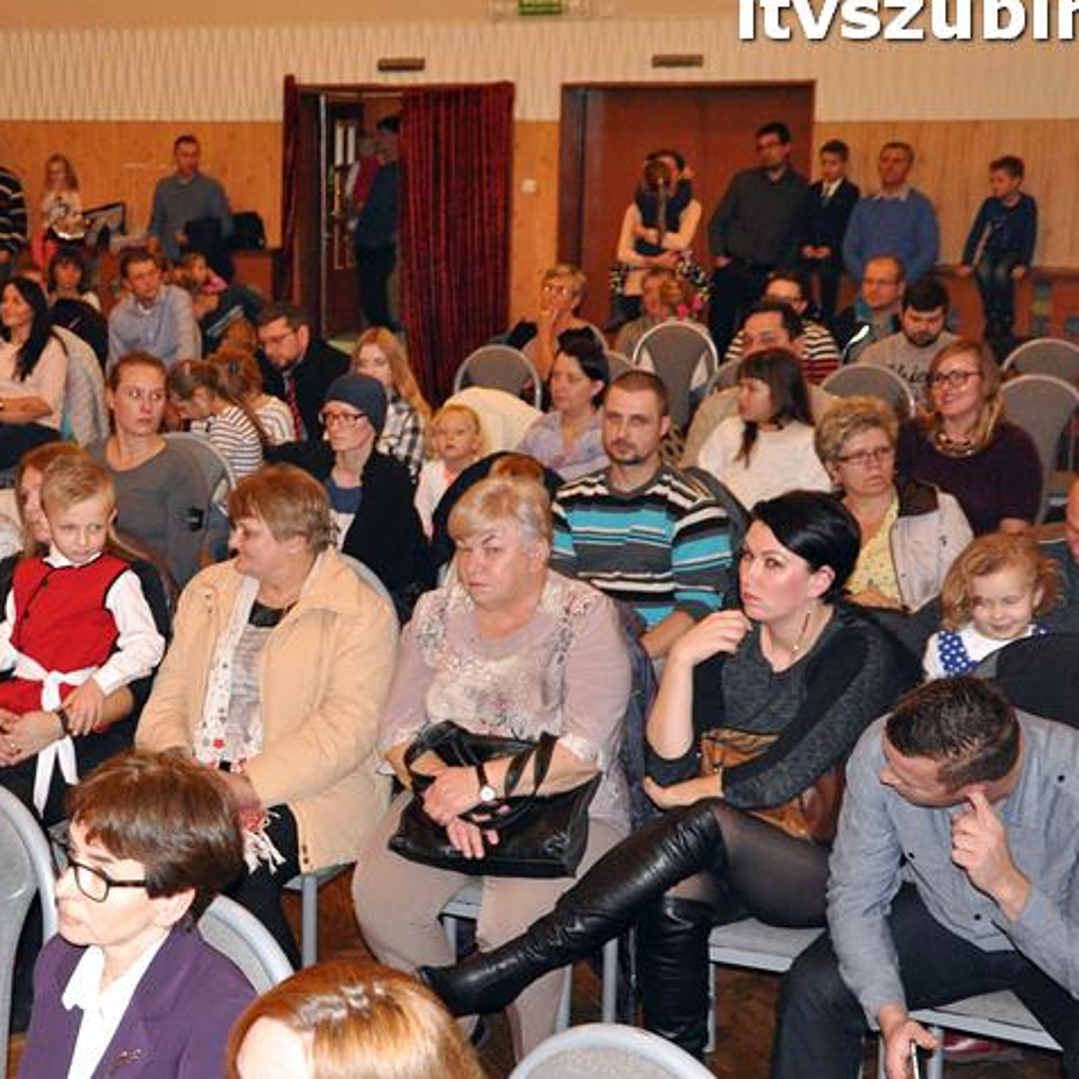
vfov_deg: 29.1
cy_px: 582
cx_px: 285
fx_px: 2081
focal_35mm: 59
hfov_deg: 28.7
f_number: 5
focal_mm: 26
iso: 2000
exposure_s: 1/60
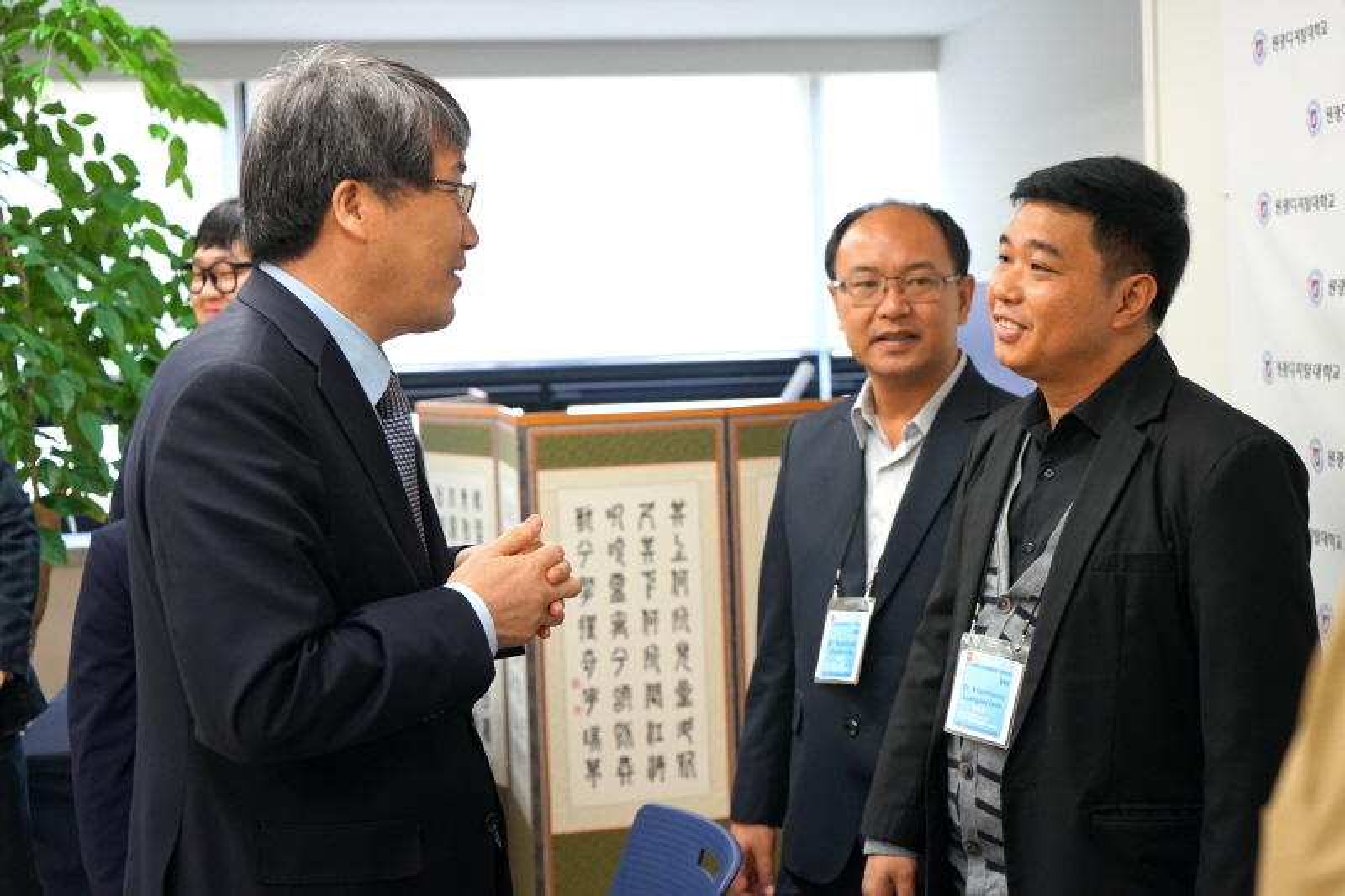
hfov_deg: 41.9
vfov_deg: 28.6
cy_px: 448
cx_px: 672
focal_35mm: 47
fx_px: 1755
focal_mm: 47
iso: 1000
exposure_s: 1/160
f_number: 4
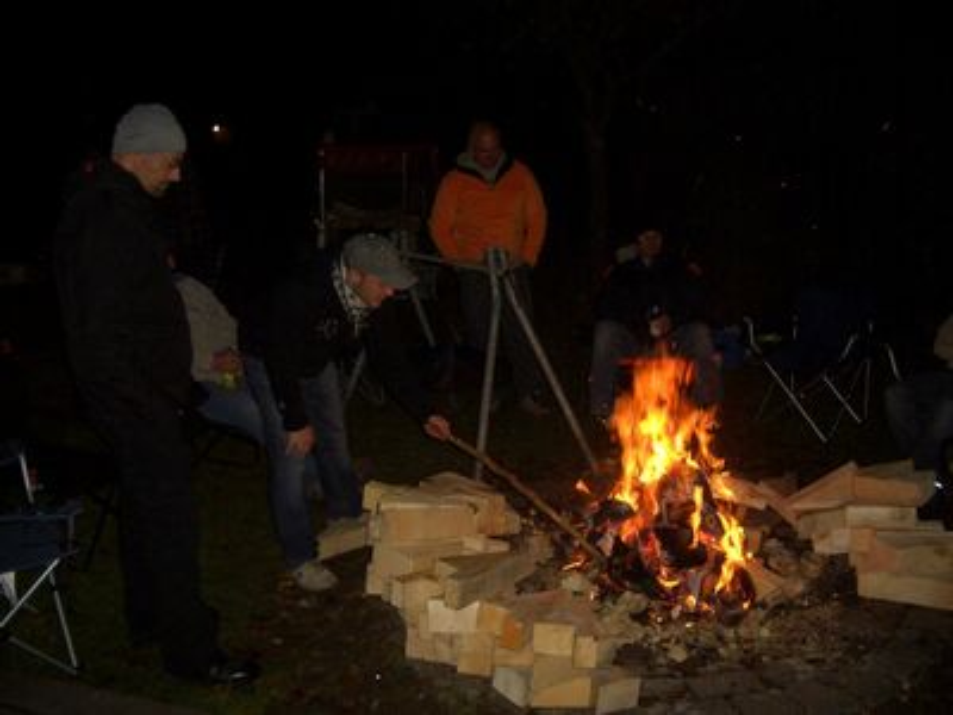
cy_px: 358
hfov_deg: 52.6
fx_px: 964
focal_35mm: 35
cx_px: 476
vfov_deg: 40.7
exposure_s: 1/60
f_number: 2.6
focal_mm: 5.8
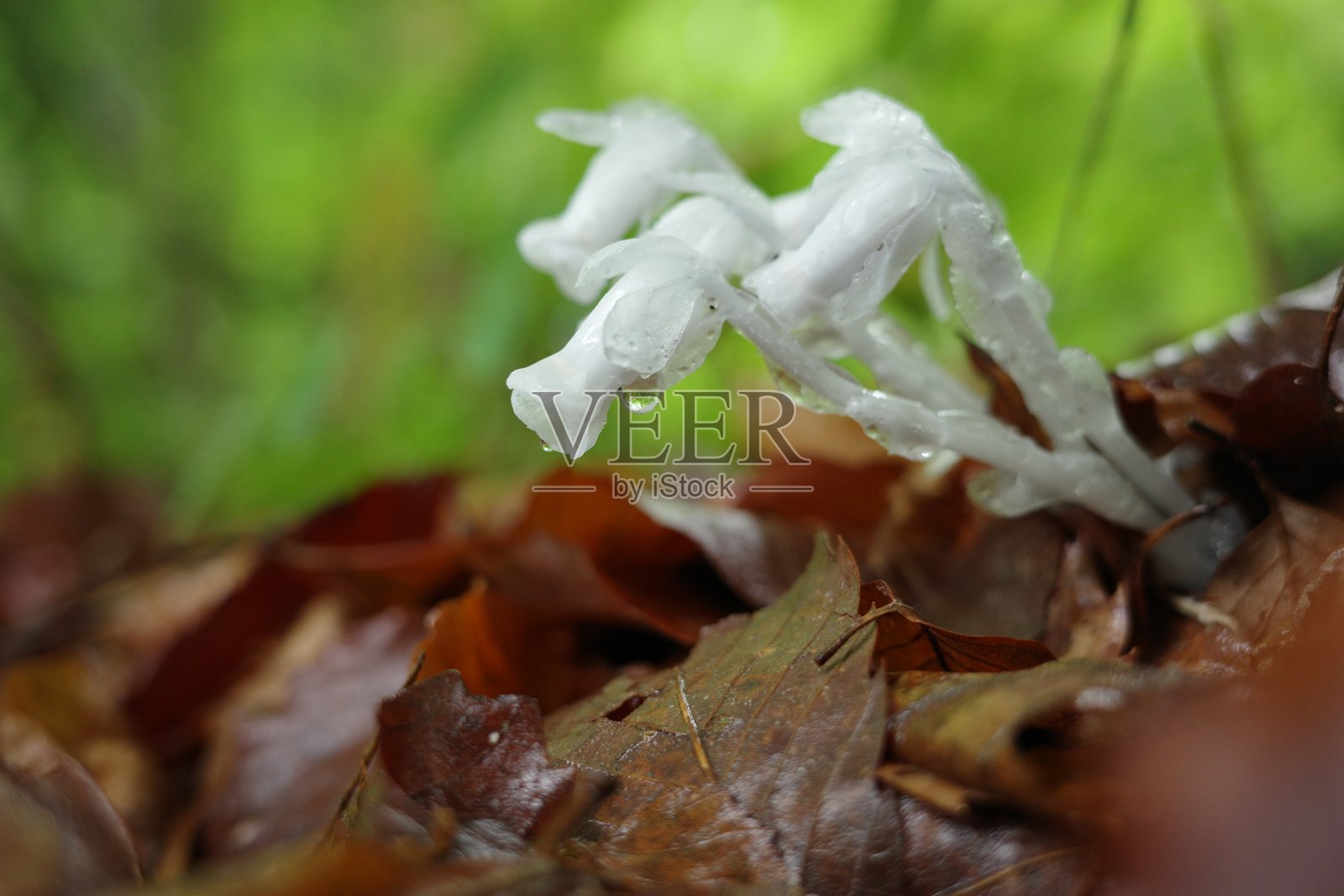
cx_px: 672
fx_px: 1493
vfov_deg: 33.4
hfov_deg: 48.5
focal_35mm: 40
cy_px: 448
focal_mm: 26
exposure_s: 1/40
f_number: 2.8
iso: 500
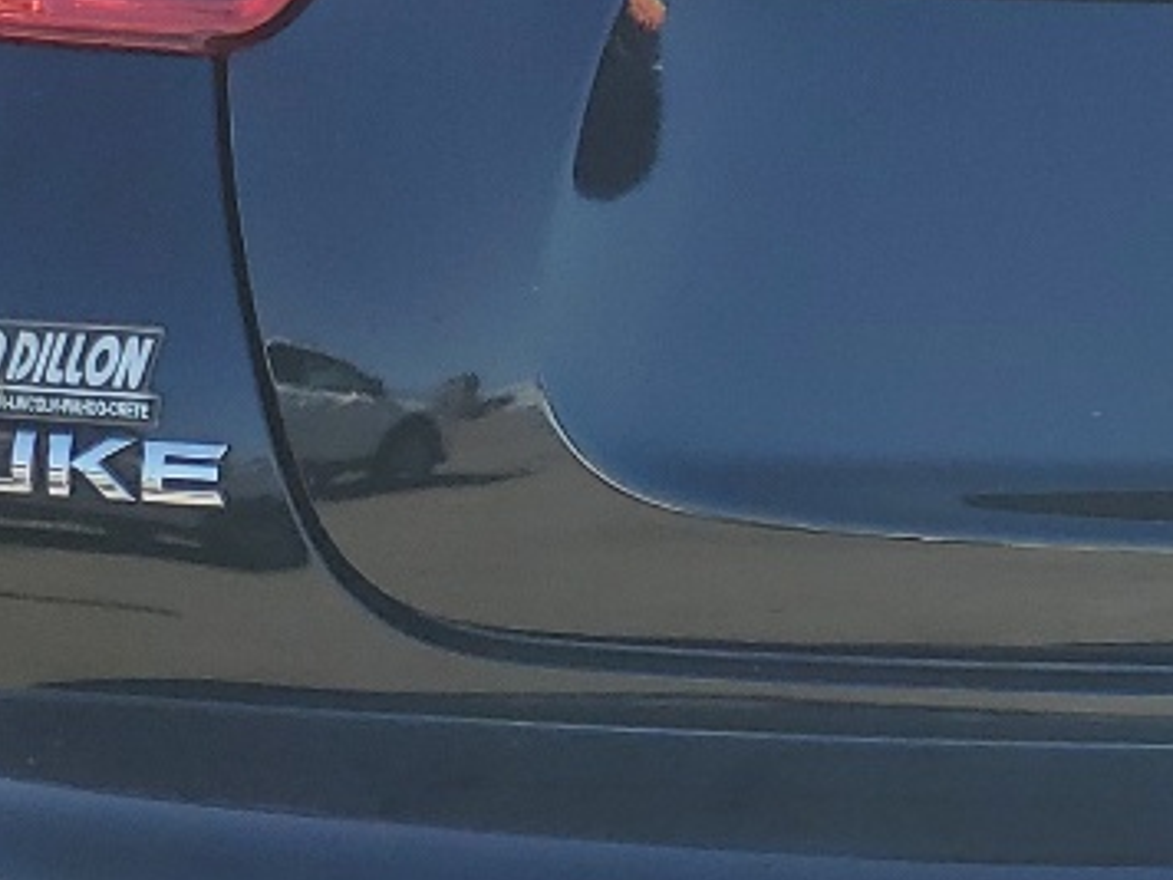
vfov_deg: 12.7
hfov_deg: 15.6
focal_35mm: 117
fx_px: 3965
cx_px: 1730
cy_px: 333
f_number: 1.5
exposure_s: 1/1667
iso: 50
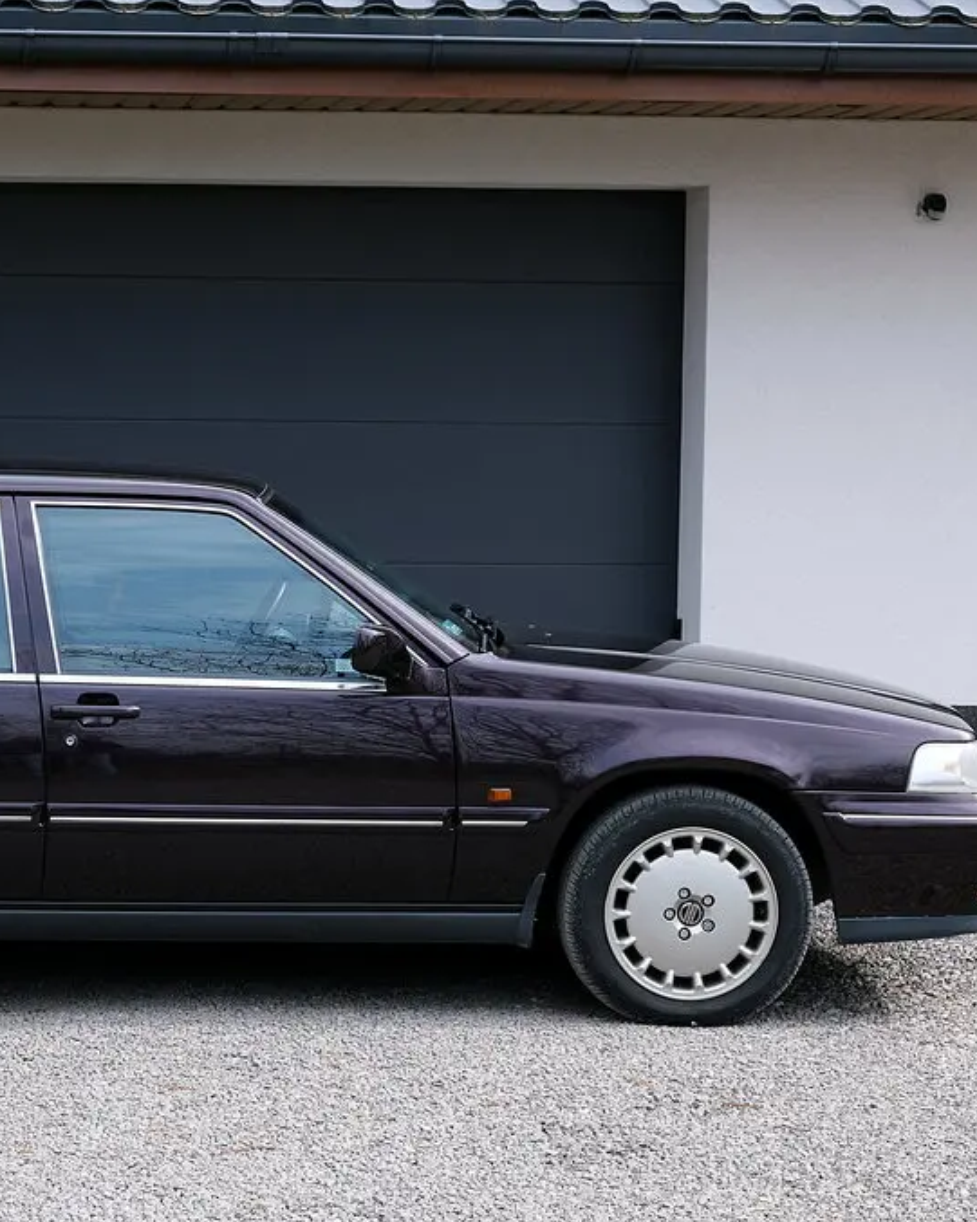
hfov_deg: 17.2
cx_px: 116
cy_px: 680
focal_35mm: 88
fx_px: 3183
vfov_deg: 21.7
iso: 320
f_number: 6.4
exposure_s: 1/300
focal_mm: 37.4
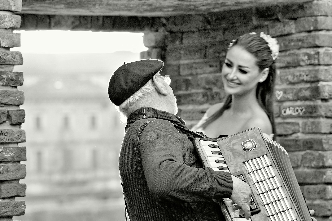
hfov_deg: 10.3
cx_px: 166
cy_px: 110
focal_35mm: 200
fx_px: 1843
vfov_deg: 6.9
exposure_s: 1/25
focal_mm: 200
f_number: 8
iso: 400
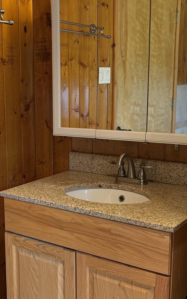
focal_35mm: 52
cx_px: 46
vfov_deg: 38.8
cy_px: 161
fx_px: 424
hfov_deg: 24.6
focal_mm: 5.96
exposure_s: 1/60
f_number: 1.6
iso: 160
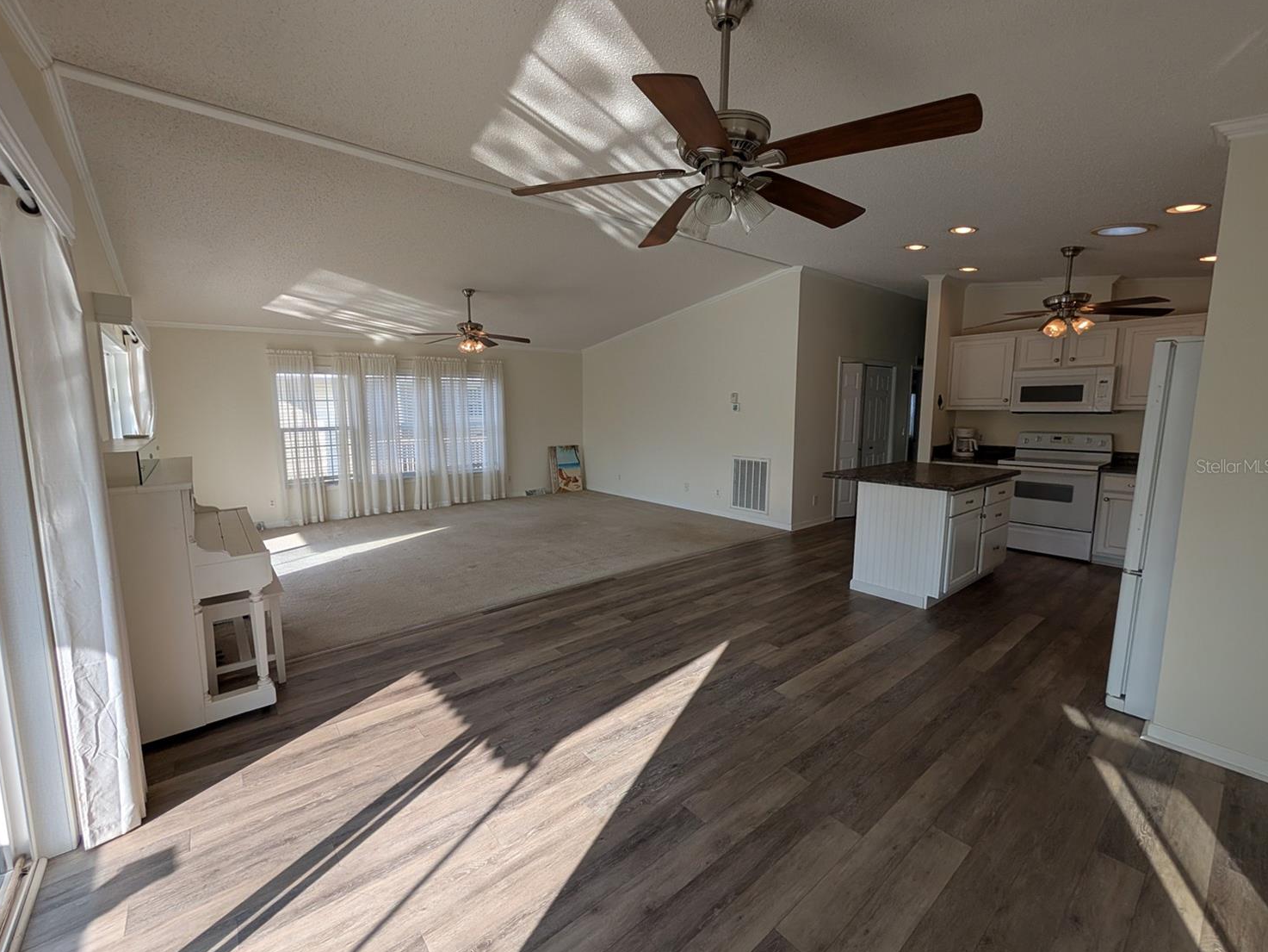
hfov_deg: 106.0
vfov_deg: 89.9
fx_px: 476
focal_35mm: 13
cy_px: 466
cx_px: 591
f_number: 1.7
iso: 47
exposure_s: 1/637
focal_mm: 2.02
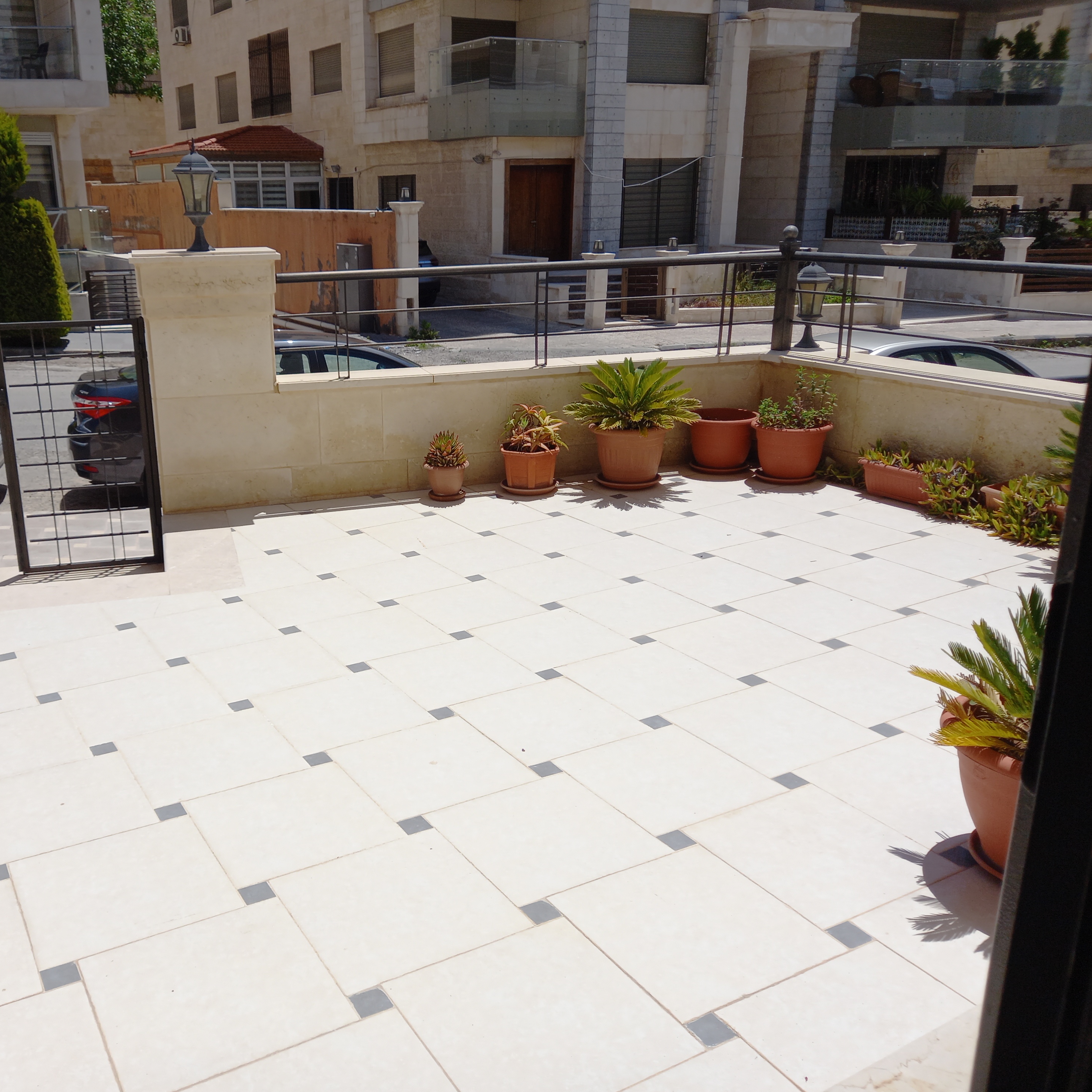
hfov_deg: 53.4
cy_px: 548
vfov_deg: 54.0
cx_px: 400
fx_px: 1071
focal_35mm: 30
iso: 25
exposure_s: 1/1605
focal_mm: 4.6
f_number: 2
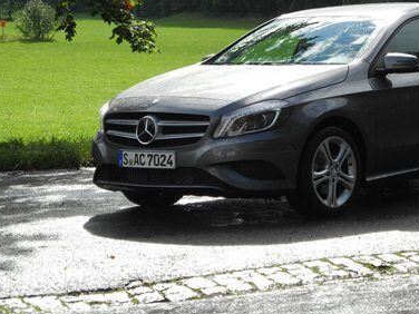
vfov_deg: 9.3
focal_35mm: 160
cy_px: 53
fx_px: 1937
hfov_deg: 12.3
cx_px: 325
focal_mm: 20.1
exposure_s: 1/600
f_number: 4.5
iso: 100
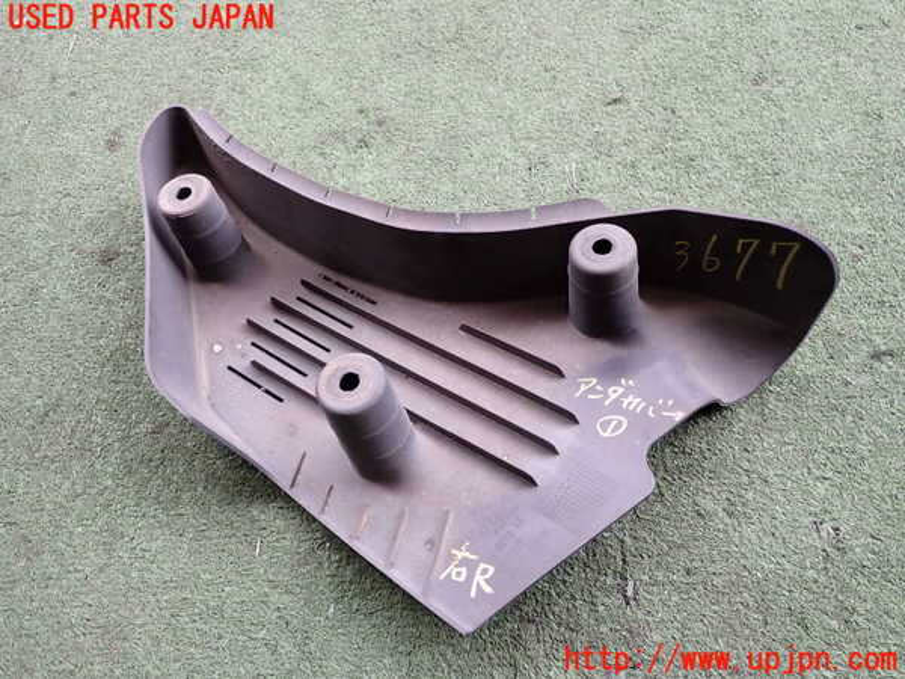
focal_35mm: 30
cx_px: 452
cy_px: 340
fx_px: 784
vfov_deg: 46.8
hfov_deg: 60.0
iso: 200
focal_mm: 5.4
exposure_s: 1/125
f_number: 2.3
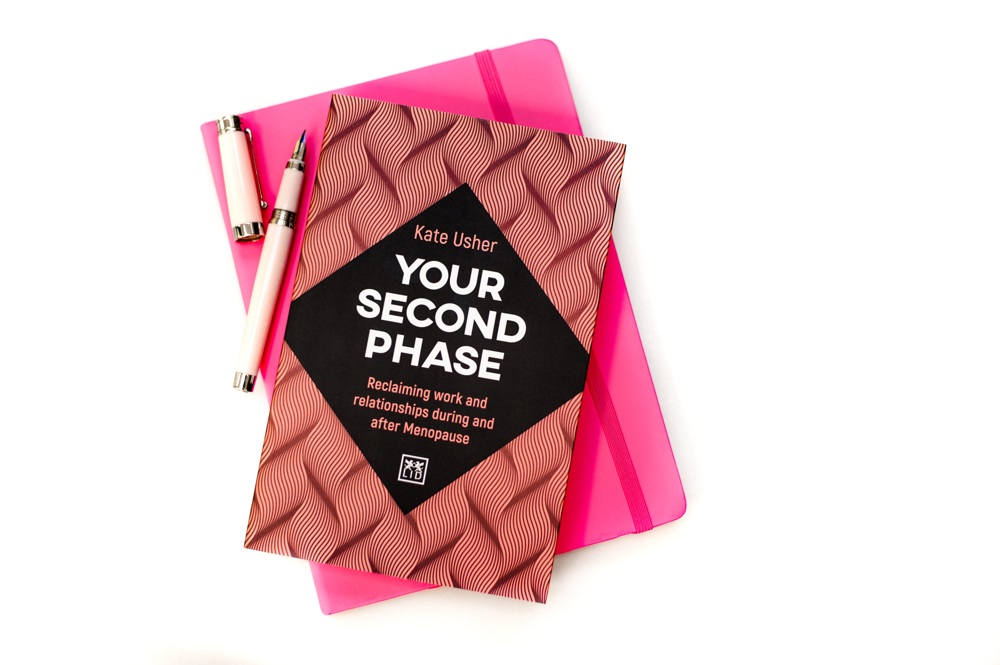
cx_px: 500
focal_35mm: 50
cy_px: 332
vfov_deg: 27.0
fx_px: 1388
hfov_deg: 39.6
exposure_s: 1/250
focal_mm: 50
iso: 250
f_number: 3.2
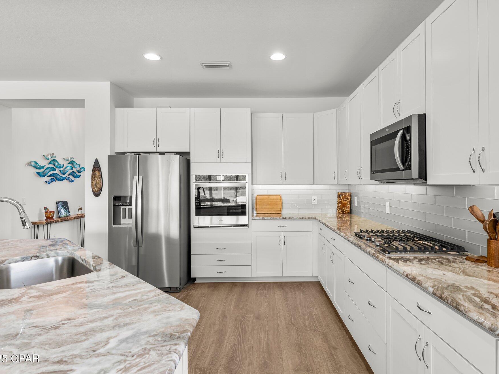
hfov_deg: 82.0
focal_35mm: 20
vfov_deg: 66.2
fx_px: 287
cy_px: 183
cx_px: 264
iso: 400
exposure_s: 1/13
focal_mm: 17.8
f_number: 8
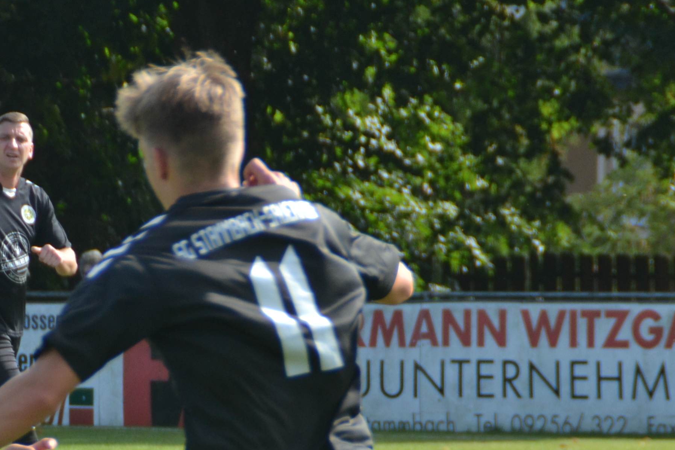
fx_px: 14454
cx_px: 30
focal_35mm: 771
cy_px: 534
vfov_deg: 1.8
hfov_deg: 2.7
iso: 400
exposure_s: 1/500
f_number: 6.3
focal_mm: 200
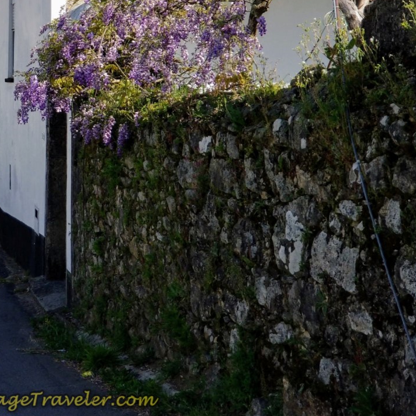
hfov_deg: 18.3
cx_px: 12
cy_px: 104
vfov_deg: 18.6
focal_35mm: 93
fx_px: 1264
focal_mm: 6
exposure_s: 1/858
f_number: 2.4
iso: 25
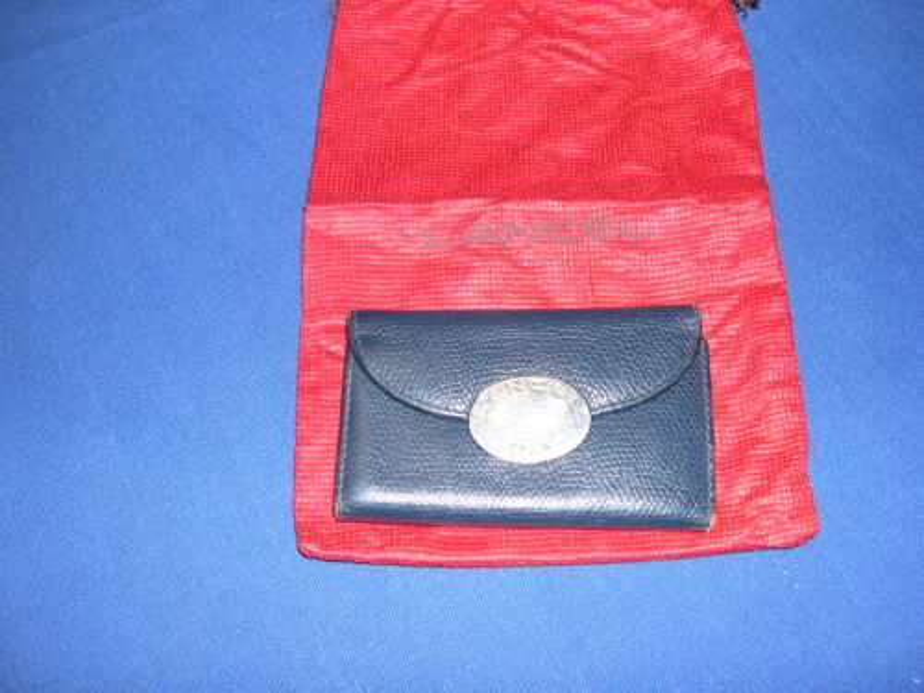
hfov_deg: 49.0
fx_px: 1014
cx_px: 462
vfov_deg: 37.7
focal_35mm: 38
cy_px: 346
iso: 100
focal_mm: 8
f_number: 2.8
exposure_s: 1/60
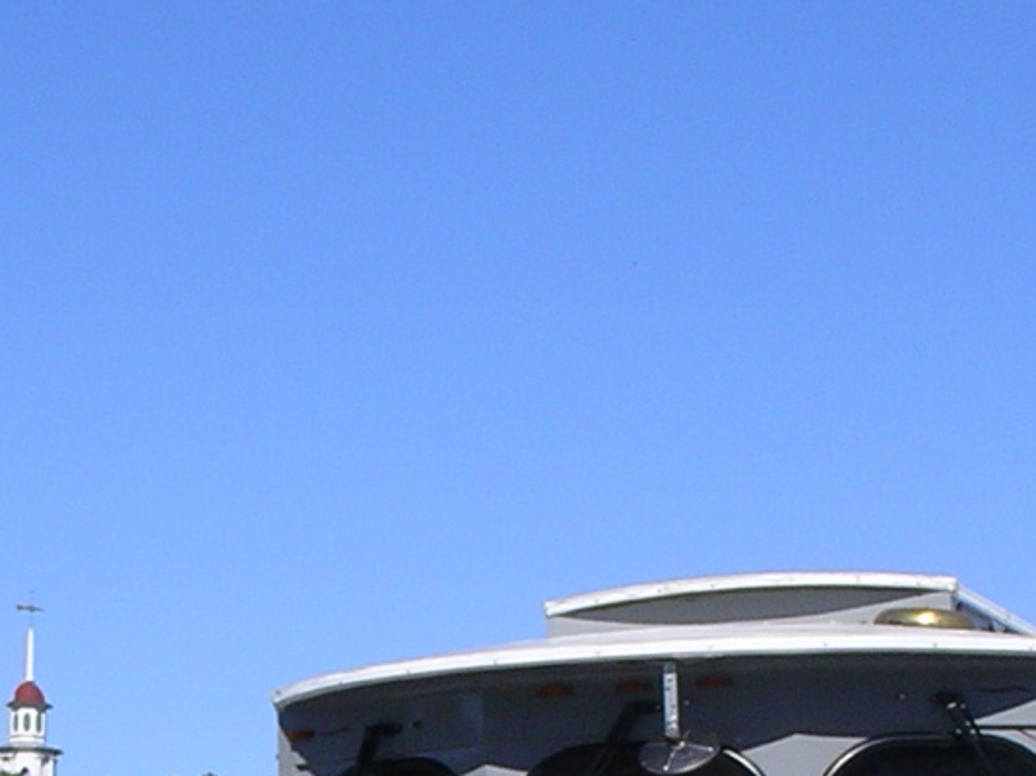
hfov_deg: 13.9
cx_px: 310
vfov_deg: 10.2
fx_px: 4248
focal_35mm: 142
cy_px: 1053
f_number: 6
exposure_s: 1/513
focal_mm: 7.8
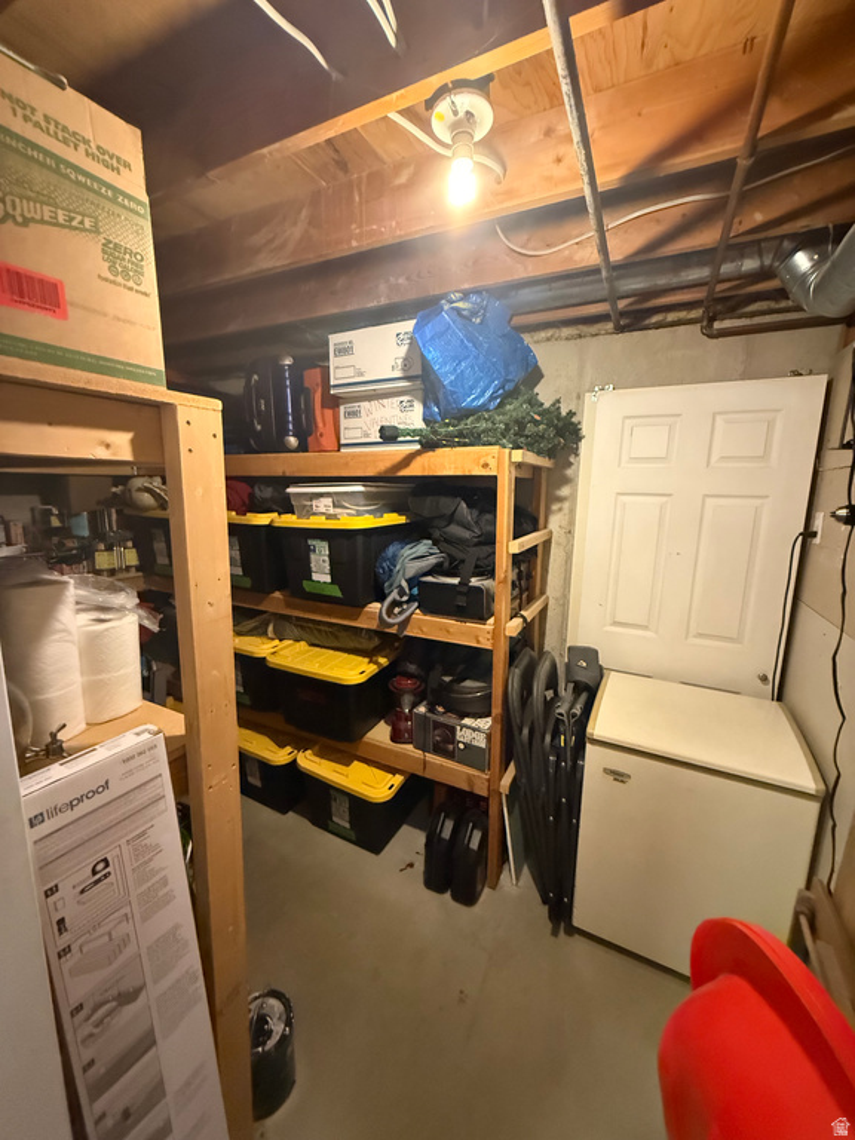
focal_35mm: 14
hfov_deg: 85.7
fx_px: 461
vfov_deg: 102.1
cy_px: 570
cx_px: 428
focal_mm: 2.22
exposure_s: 1/40
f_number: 2.2
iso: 1250
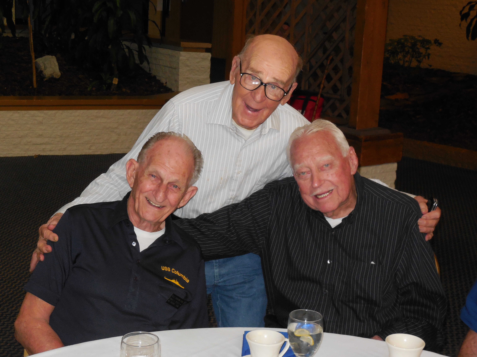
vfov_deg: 22.3
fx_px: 909
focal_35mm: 66
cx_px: 238
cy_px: 178
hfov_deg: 29.4
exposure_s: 1/60
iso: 450
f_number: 4.2
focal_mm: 10.9
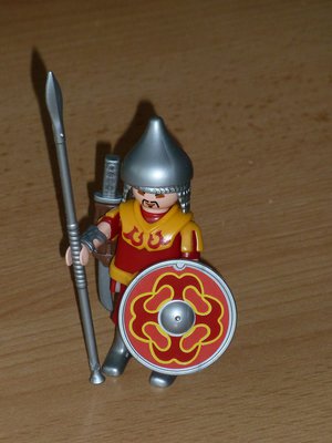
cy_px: 222
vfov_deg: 5.0
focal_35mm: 399
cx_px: 166
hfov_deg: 3.7
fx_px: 5102
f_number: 4.9
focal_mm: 49.2
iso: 250
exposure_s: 1/60
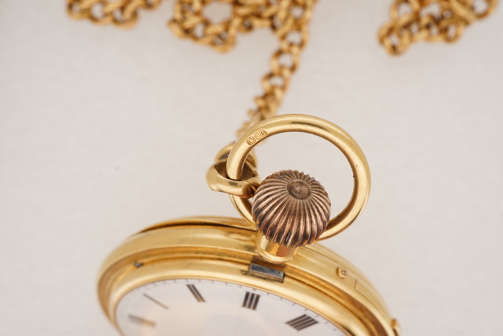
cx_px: 252
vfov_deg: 29.9
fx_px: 629
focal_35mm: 45
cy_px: 168
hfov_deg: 43.6
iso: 160
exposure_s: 1/160
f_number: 22
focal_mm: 30
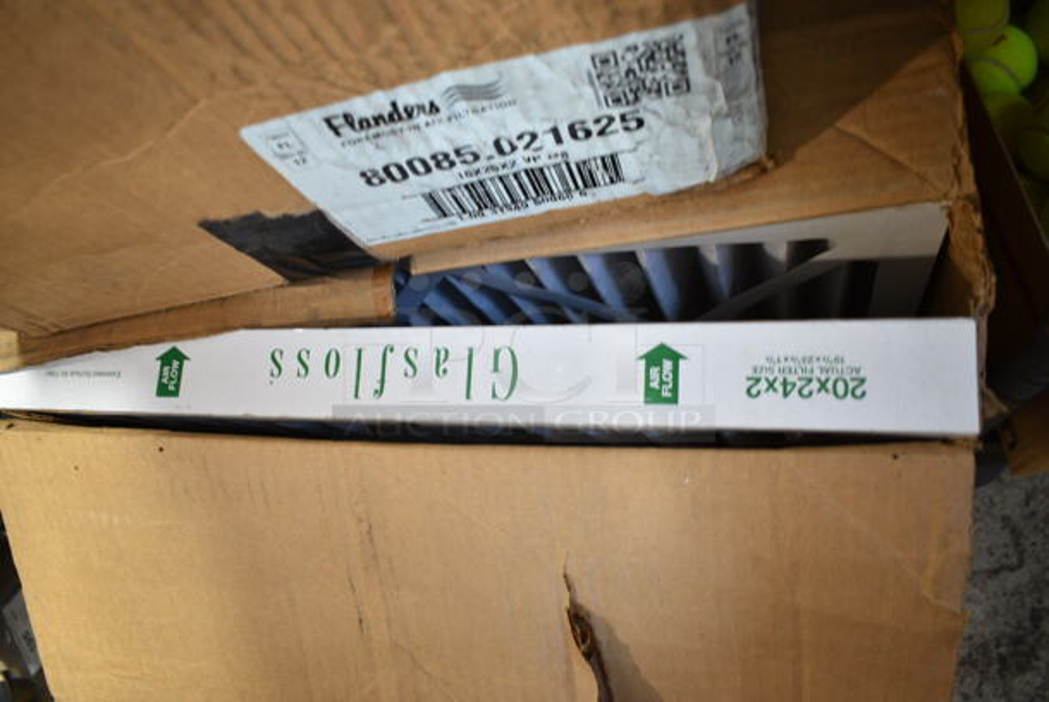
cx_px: 524
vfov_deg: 43.7
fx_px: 875
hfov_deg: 61.9
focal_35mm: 30
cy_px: 351
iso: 360
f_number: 3.5
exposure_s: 1/30
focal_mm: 20
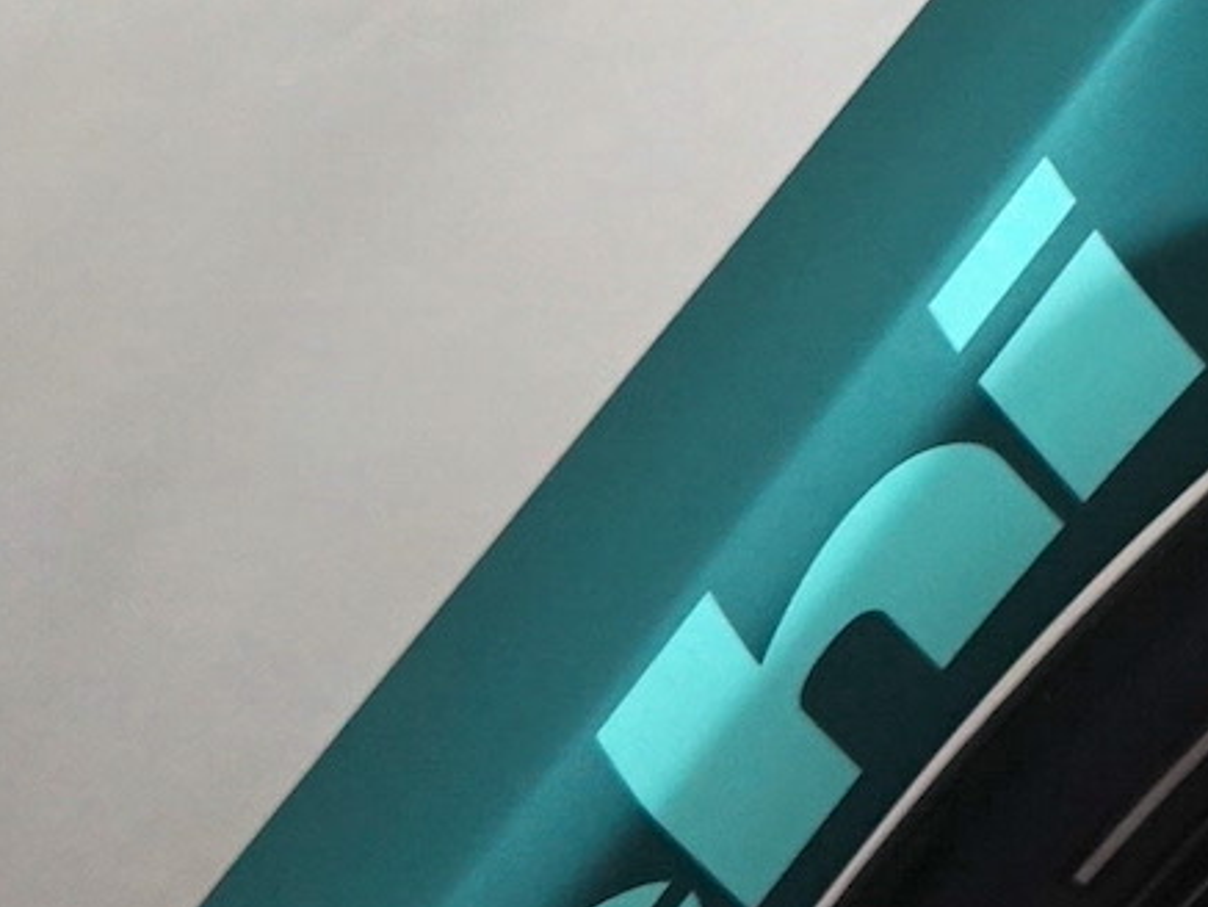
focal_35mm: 182
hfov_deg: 10.4
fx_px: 6353
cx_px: 1974
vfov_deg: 7.7
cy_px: -1052
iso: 1000
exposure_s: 1/160
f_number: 4
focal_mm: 36
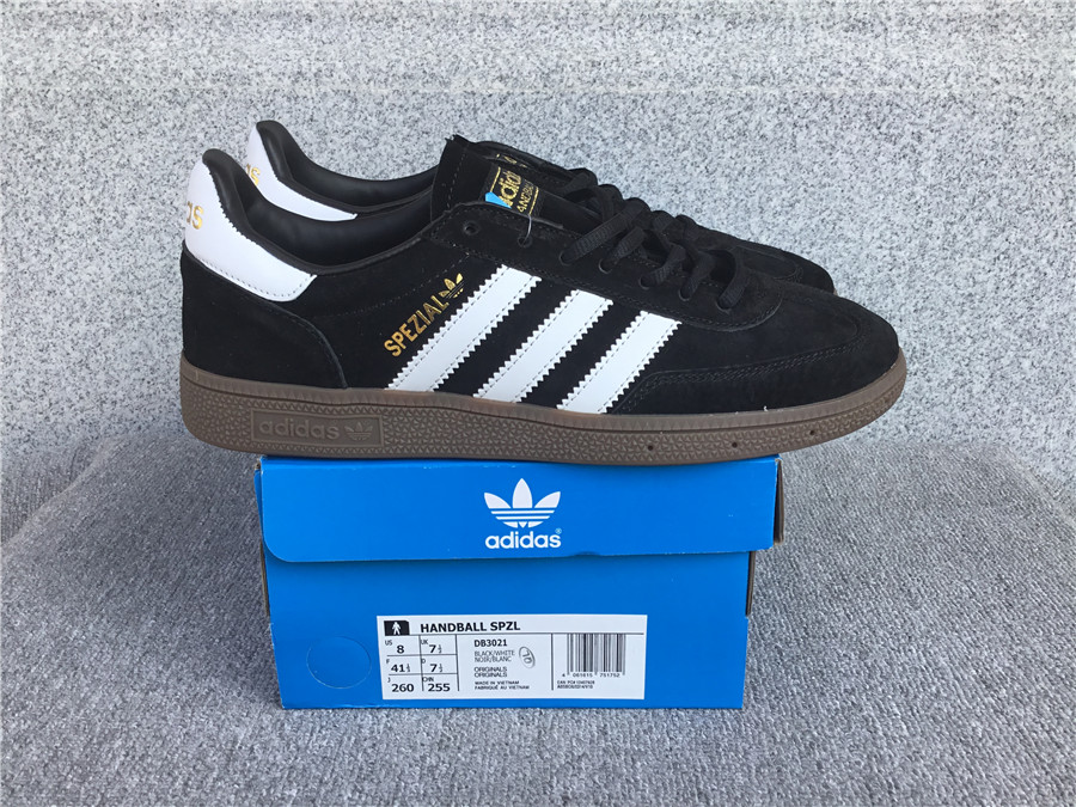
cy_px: 404
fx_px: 964
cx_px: 538
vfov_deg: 45.4
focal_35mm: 31
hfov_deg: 58.4
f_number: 2.4
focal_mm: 3.3
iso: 25
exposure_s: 1/270
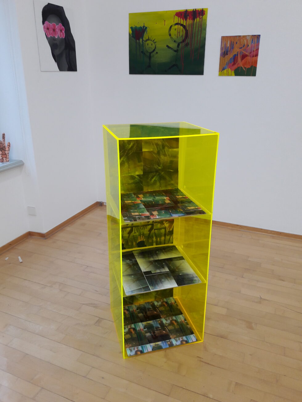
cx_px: 151
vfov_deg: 63.4
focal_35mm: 28
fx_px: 326
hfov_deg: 49.7
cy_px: 201
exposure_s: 1/33
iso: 50
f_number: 1.9
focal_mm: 3.7
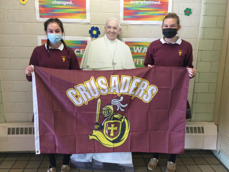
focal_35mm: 31
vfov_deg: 45.4
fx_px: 205
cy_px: 86
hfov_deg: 58.4
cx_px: 114
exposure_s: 1/30
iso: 64
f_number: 2.4
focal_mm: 3.3
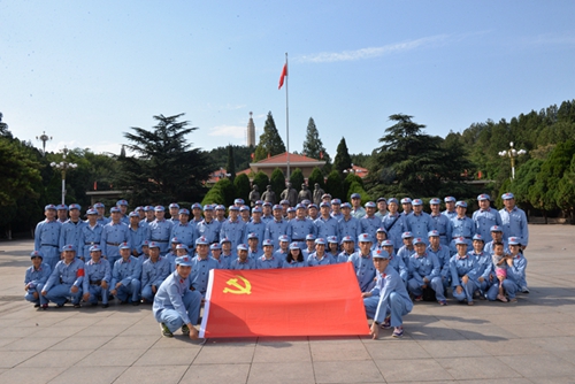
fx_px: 447
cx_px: 288
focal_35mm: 28
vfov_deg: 46.5
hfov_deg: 65.4
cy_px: 192
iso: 800
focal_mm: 28
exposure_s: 1/200
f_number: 22
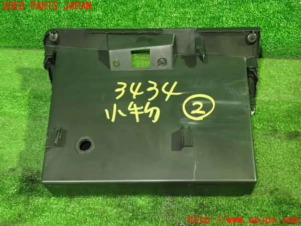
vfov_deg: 46.8
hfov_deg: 60.0
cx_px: 150
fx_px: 261
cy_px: 113
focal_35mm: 30
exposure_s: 1/20
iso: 800
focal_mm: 5.4
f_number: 2.3
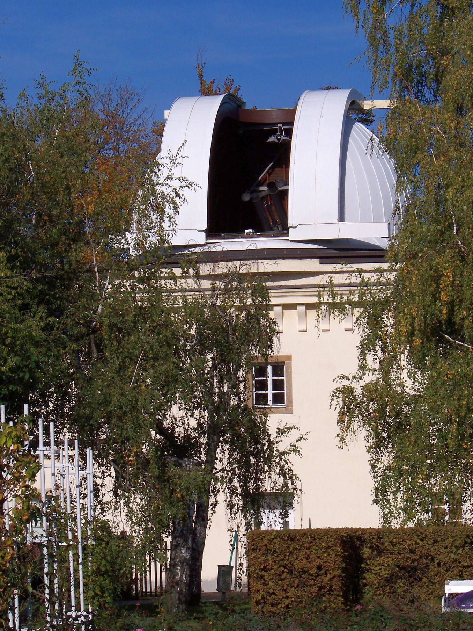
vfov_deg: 14.4
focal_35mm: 137
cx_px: 250
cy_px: 322
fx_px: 2495
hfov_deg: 10.8
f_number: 4.5
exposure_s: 1/1000
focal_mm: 19.3
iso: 64
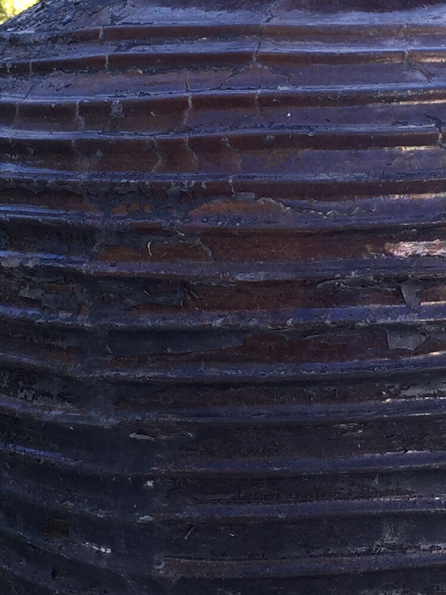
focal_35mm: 95
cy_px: 135
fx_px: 1632
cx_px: 324
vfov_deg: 20.5
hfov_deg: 15.5
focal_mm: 4.15
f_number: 2.2
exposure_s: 1/101
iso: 32
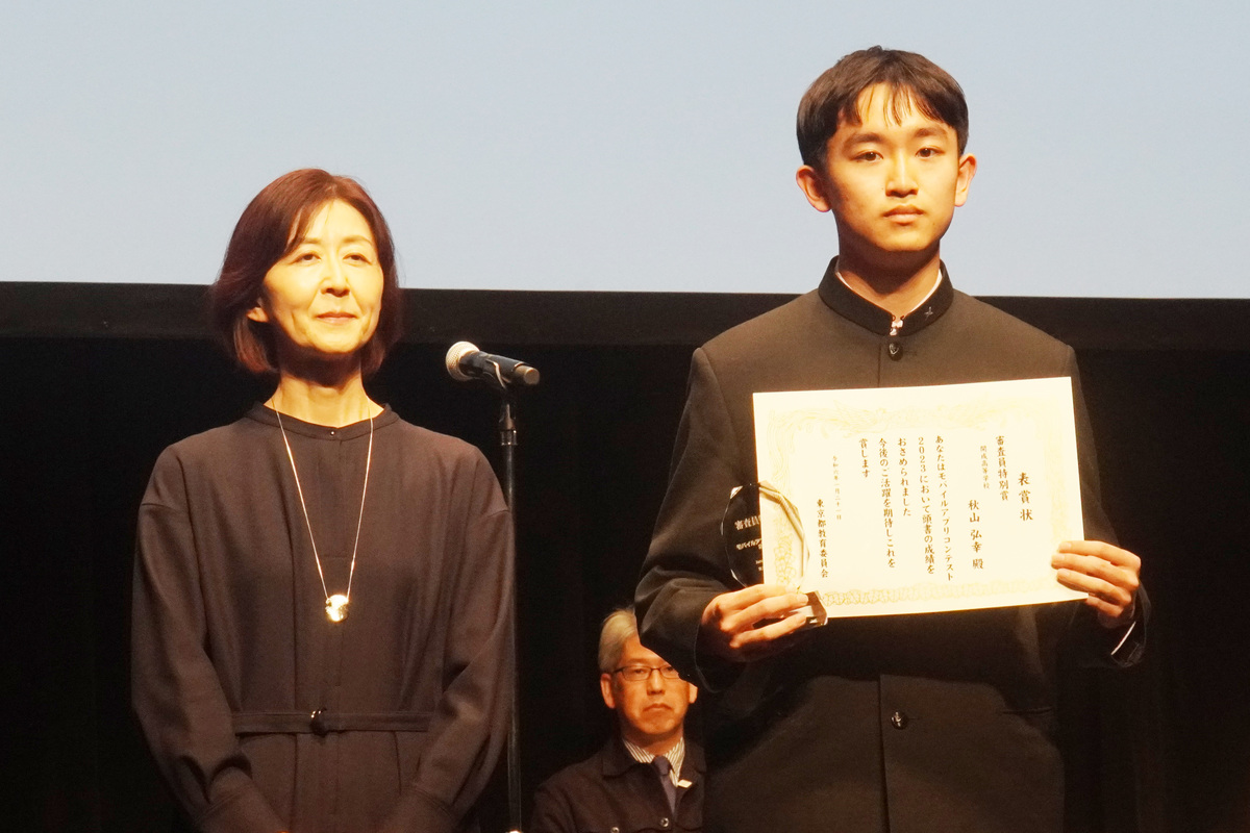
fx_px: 3250
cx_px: 625
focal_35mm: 94
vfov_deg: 14.6
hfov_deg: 21.8
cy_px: 416
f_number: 16
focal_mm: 62.4
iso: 3200
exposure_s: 1/100
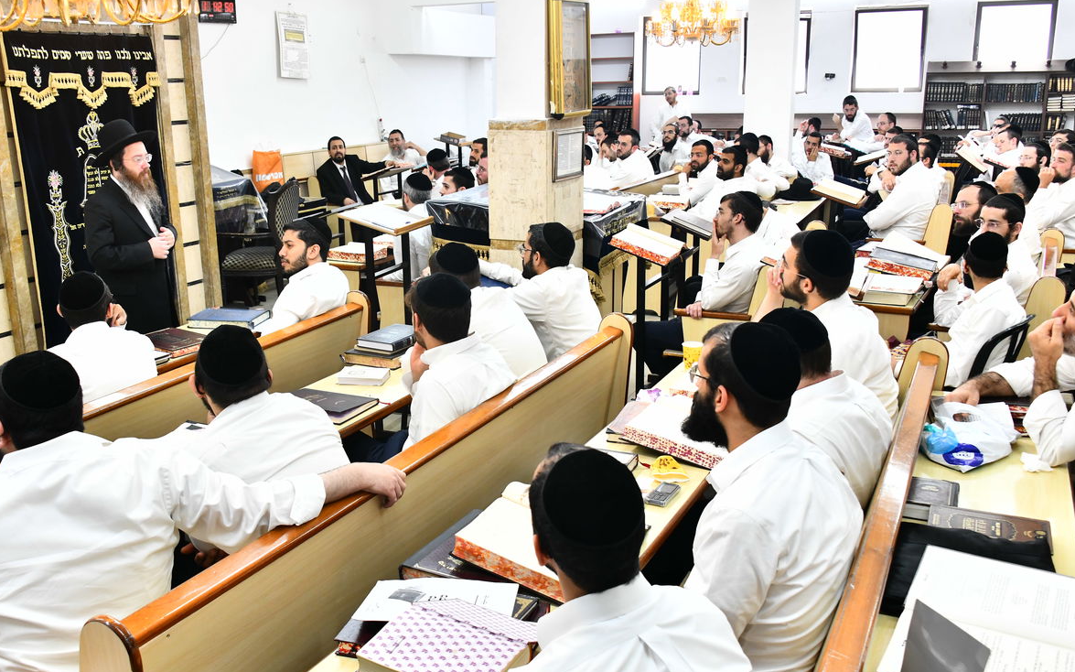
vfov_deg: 37.2
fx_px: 996
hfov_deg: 56.5
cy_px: 372
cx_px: 460
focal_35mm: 34
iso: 1600
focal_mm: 28
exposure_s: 1/160
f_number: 5.6
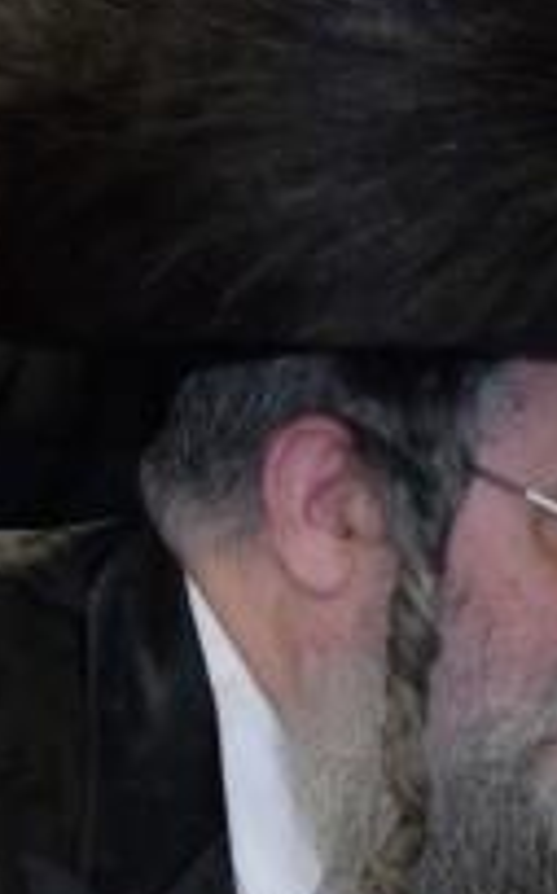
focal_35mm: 615
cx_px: 1509
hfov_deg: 2.1
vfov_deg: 3.4
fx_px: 14979
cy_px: 421
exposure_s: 1/200
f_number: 3.5
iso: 1600
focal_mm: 120
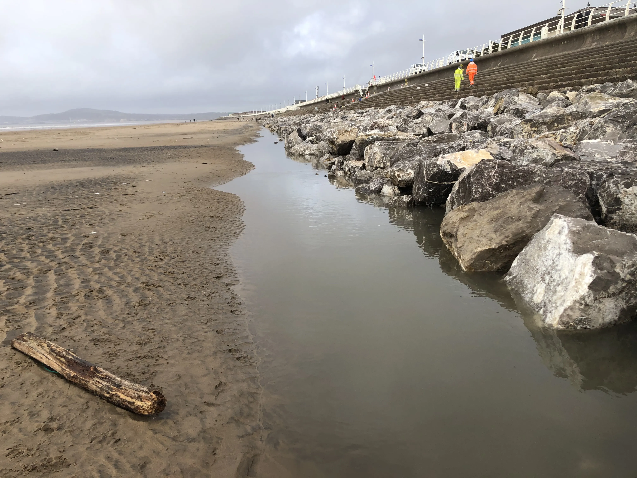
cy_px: 239
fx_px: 515
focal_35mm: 28
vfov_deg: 49.7
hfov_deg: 63.4
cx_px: 318
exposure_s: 1/1043
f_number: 1.8
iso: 20
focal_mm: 3.99
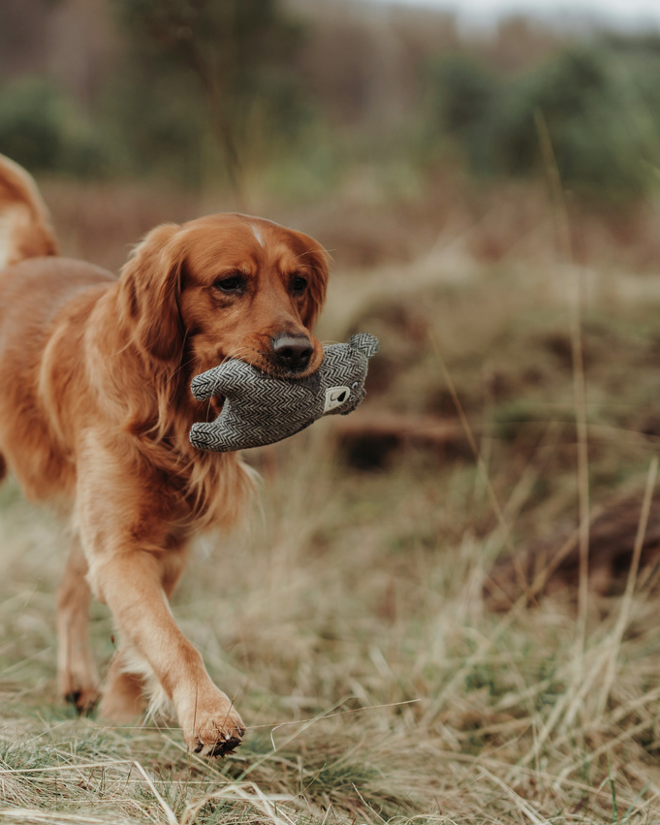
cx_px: 199
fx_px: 2929
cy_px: 412
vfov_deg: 16.0
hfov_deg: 12.8
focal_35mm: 120
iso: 400
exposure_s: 1/2500
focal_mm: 85
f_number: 1.8
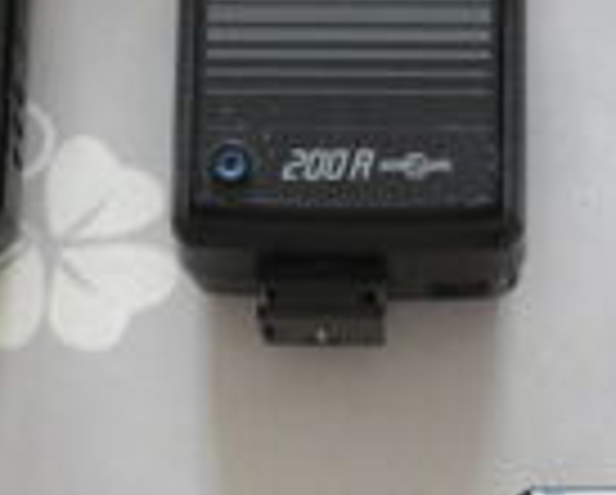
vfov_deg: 11.0
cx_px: 351
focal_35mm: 140
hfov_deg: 13.7
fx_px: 2556
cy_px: 369
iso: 400
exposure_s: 1/26.5
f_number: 3.2
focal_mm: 8.8
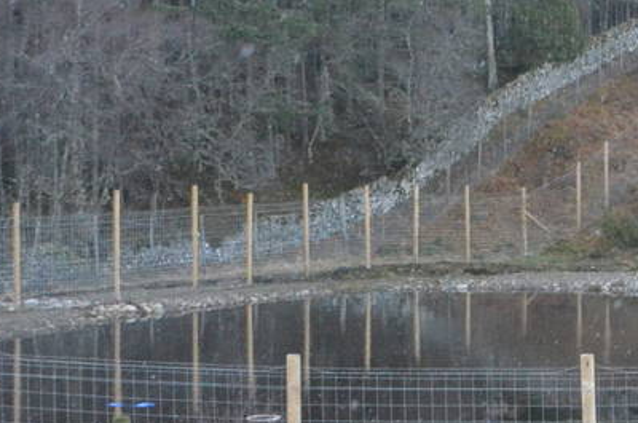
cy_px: -24
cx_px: 793
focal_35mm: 108
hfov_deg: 17.9
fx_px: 1910
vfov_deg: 12.4
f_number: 10
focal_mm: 18
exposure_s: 1/400
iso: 2500
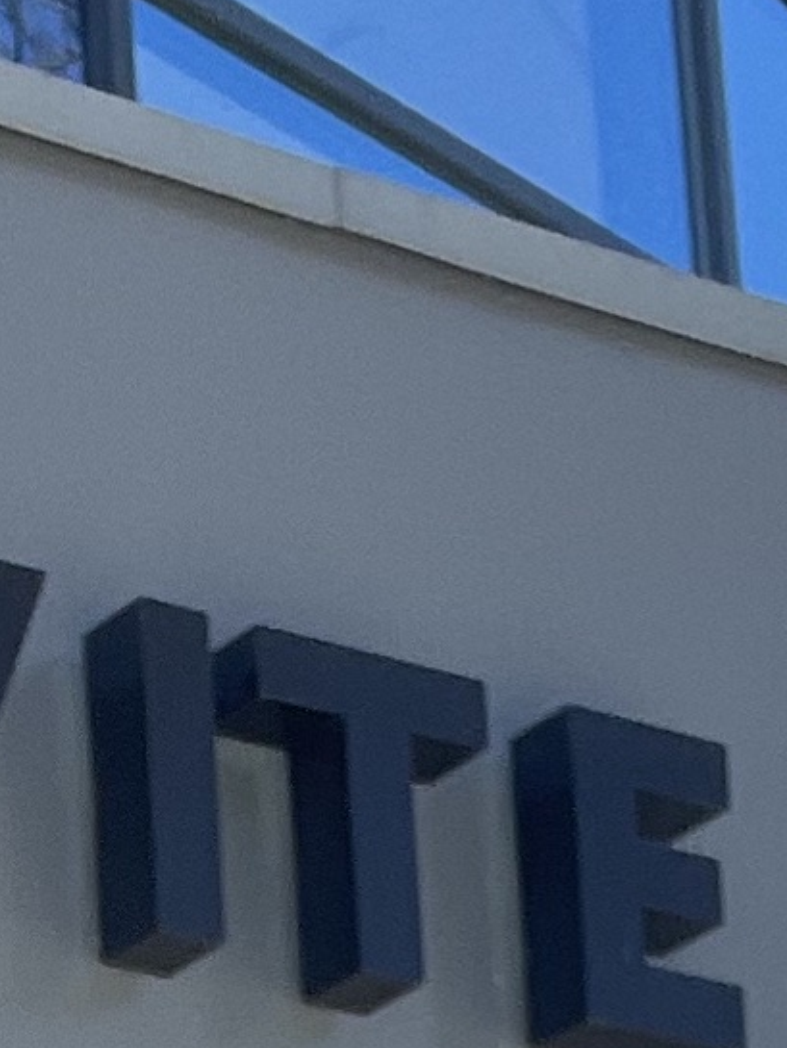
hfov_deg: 8.6
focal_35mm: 170
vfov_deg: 10.2
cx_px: -196
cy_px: 2438
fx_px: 5151
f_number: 2.2
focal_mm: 2.71
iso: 25
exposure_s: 1/252
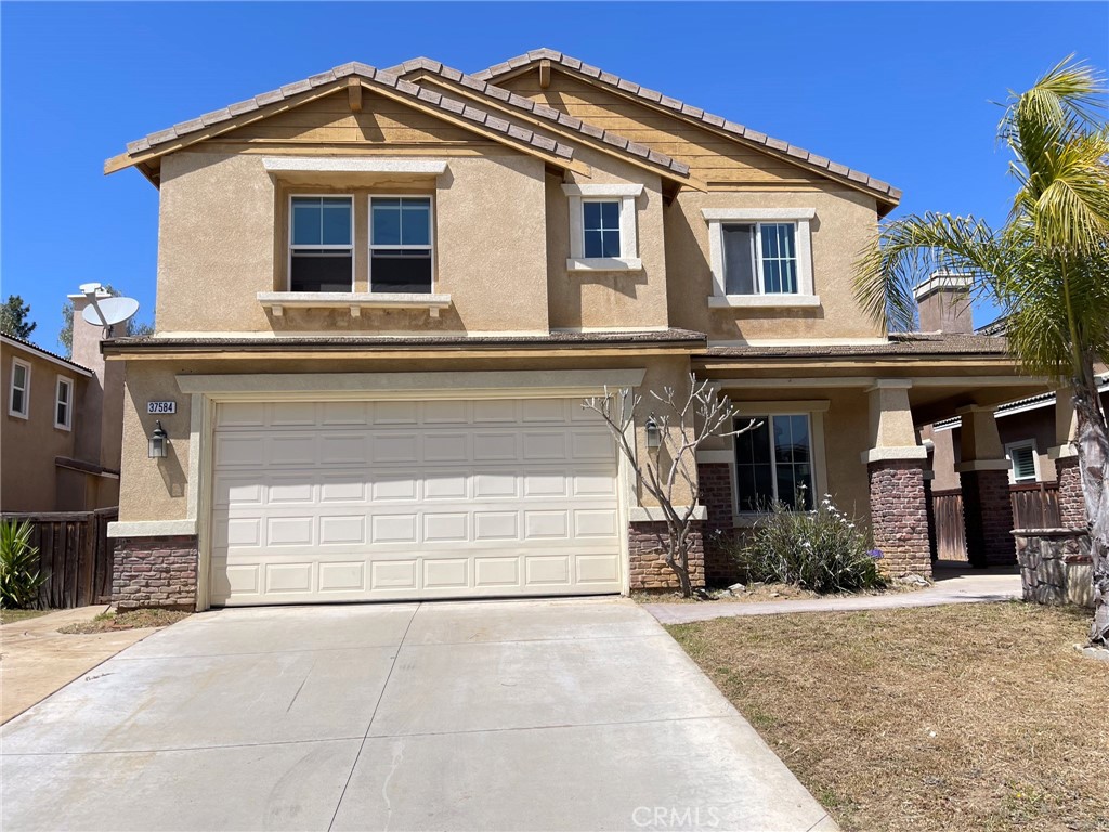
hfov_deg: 67.3
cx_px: 554
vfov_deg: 53.1
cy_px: 416
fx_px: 833
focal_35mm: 26
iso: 32
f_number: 1.6
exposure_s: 1/3344
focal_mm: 5.1
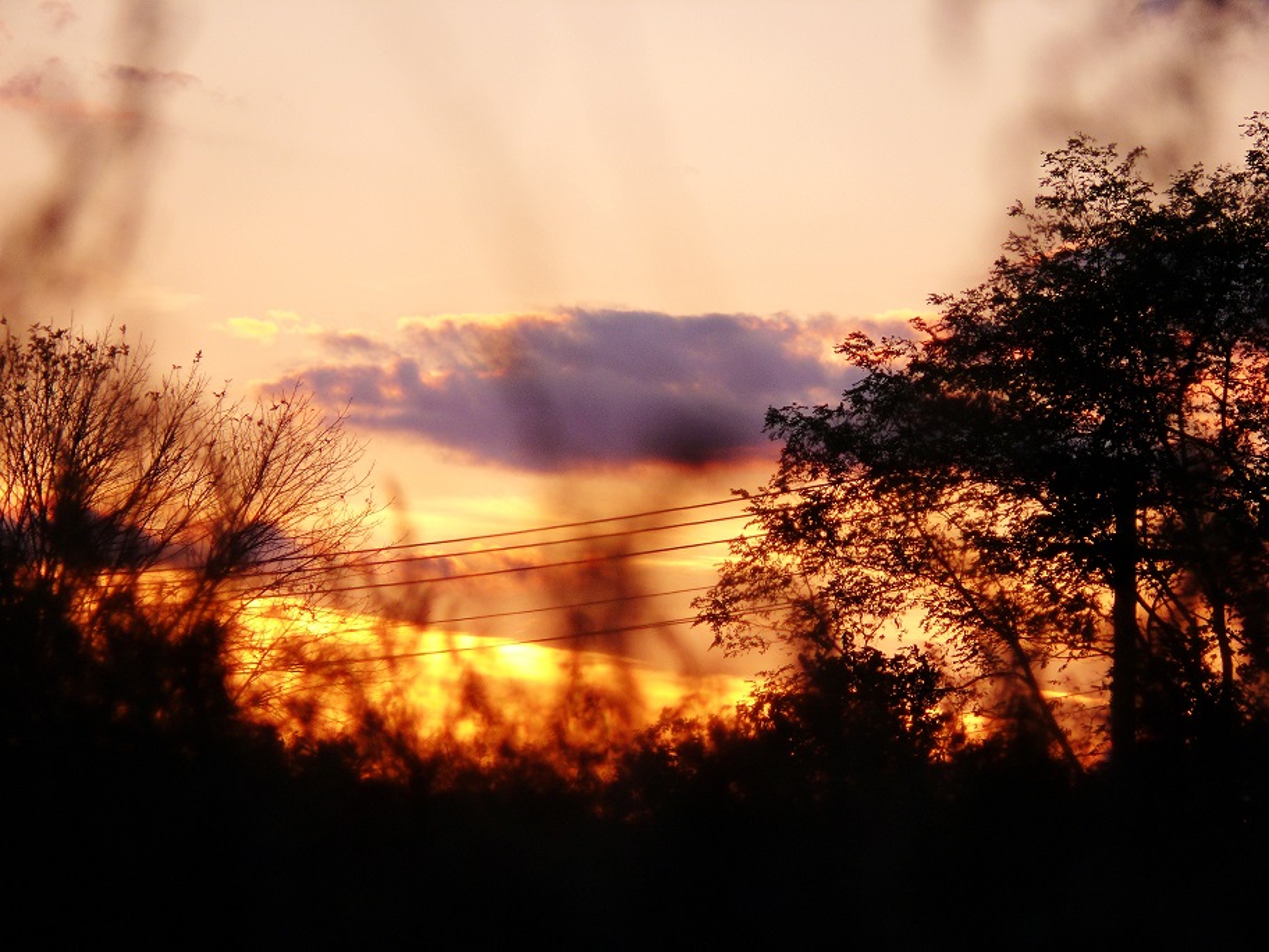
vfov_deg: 3.5
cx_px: 634
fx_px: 15397
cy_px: 476
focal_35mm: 420
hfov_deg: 4.7
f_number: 4
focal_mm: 88.8
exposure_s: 1/160
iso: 100
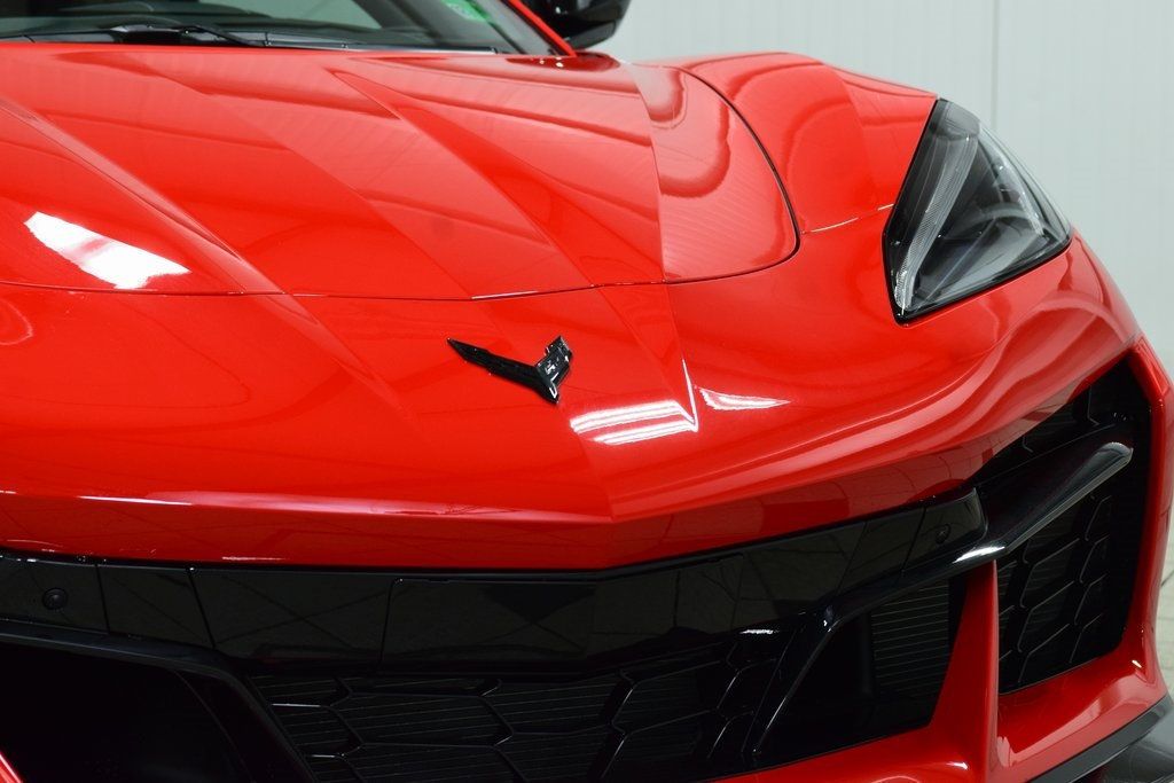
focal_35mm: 105
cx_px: 587
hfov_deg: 19.5
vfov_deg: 13.0
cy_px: 392
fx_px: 3424
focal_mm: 70
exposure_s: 1/30
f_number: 7.1
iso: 1100
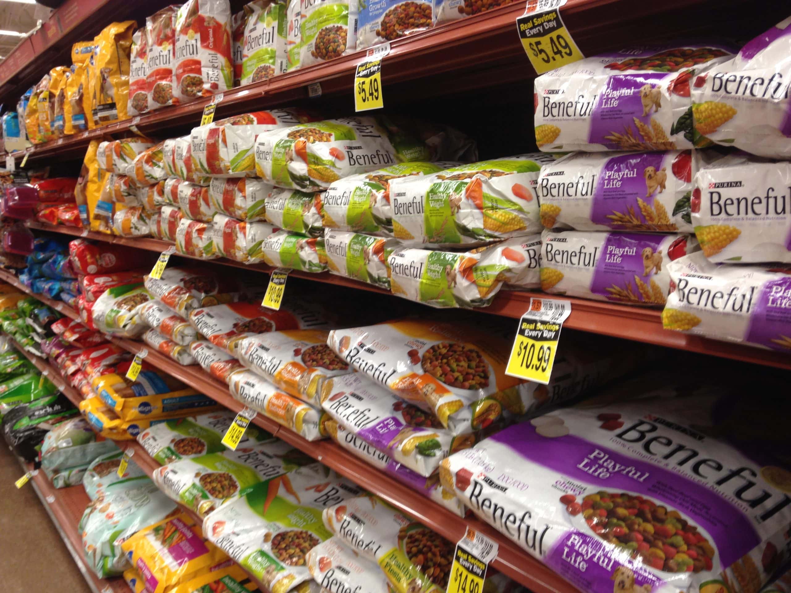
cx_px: 396
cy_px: 296
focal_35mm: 33
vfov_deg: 42.9
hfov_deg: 55.4
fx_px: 754
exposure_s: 1/20
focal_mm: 4.12
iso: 64
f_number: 2.4
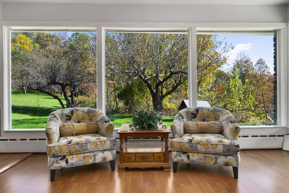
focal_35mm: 23
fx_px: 185
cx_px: 145
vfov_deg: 55.1
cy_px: 95
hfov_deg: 76.1
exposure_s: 1/13
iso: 400
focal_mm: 11
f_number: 8
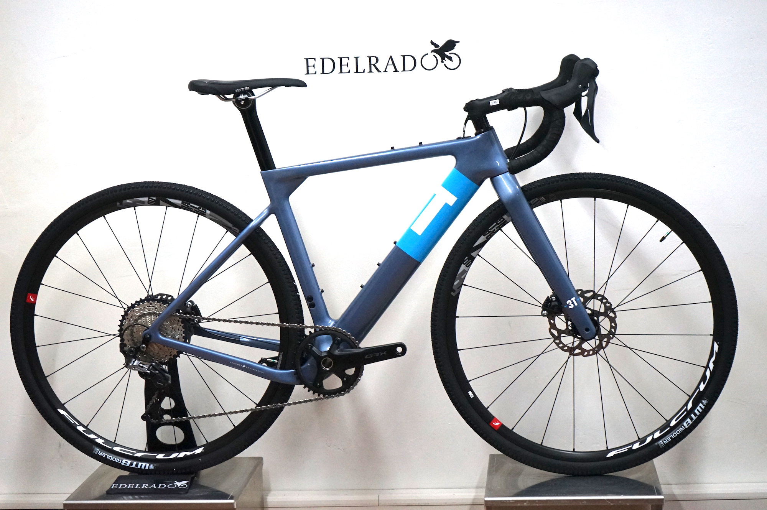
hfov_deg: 28.9
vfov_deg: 19.4
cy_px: 255
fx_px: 1490
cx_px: 384
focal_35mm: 70
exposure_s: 1/160
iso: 3200
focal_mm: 70
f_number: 5.6
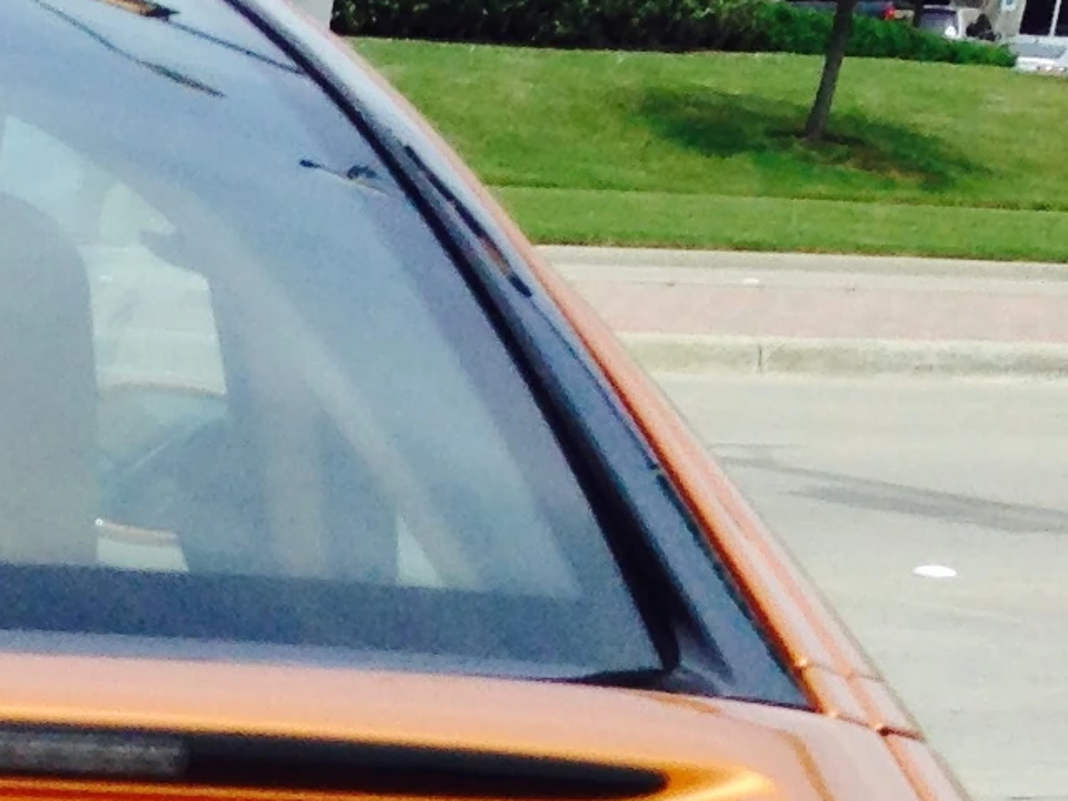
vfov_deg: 8.2
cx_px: -891
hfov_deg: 10.9
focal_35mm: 168
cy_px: 1912
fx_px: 5184
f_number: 2.4
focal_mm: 4.12
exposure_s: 1/1808
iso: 50
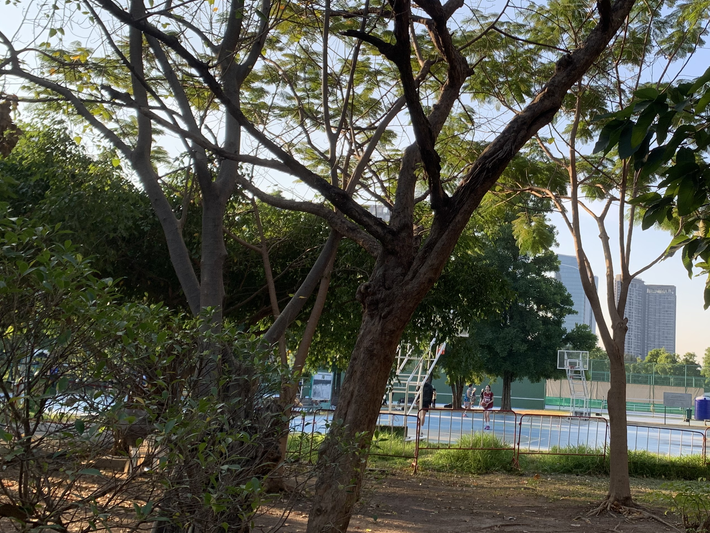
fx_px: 841
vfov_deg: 35.1
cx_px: 522
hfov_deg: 44.4
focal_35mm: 41
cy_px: 235
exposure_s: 1/512
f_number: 1.8
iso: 25
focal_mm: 4.25
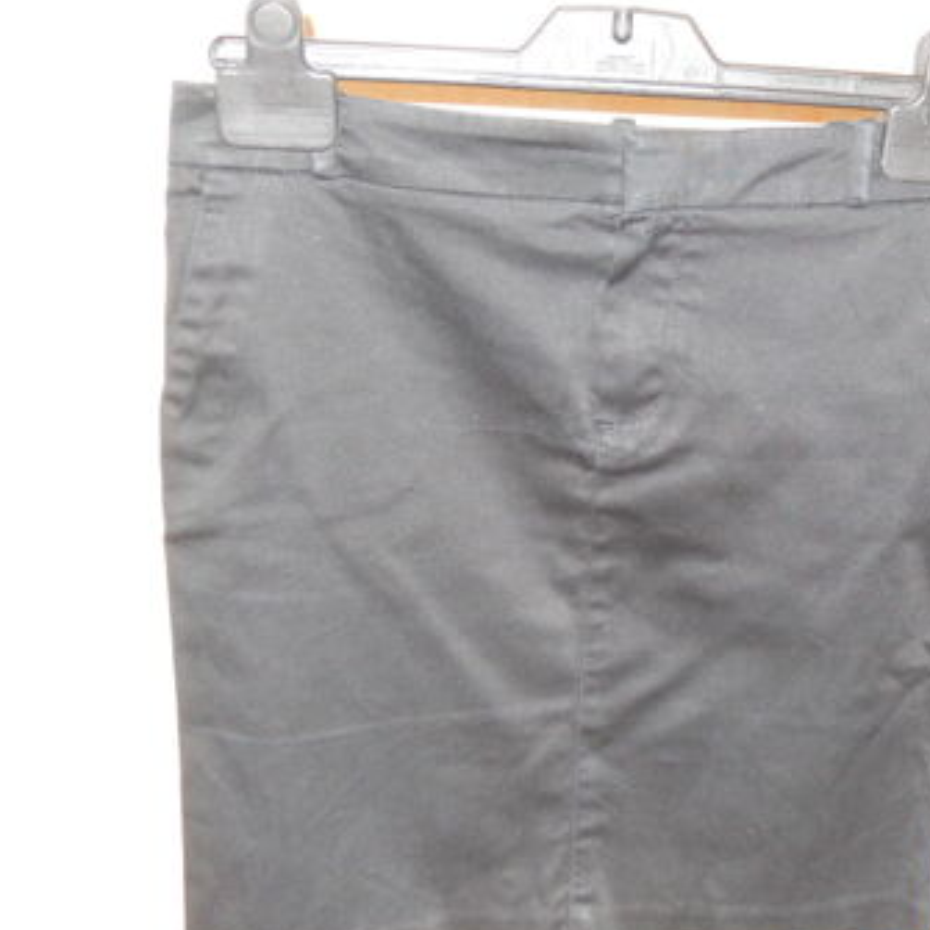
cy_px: 469
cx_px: 636
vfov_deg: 32.8
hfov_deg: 32.5
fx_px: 1581
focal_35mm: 52
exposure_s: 1/30
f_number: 3.2
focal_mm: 7.3
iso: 500
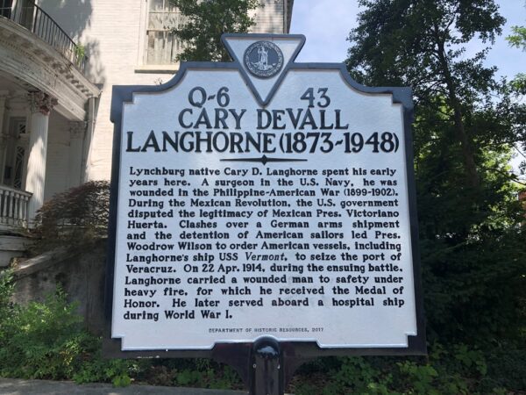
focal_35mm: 28
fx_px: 425
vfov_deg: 49.7
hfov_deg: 63.4
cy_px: 198
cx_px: 263
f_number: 1.8
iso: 20
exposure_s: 1/706
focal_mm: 3.99
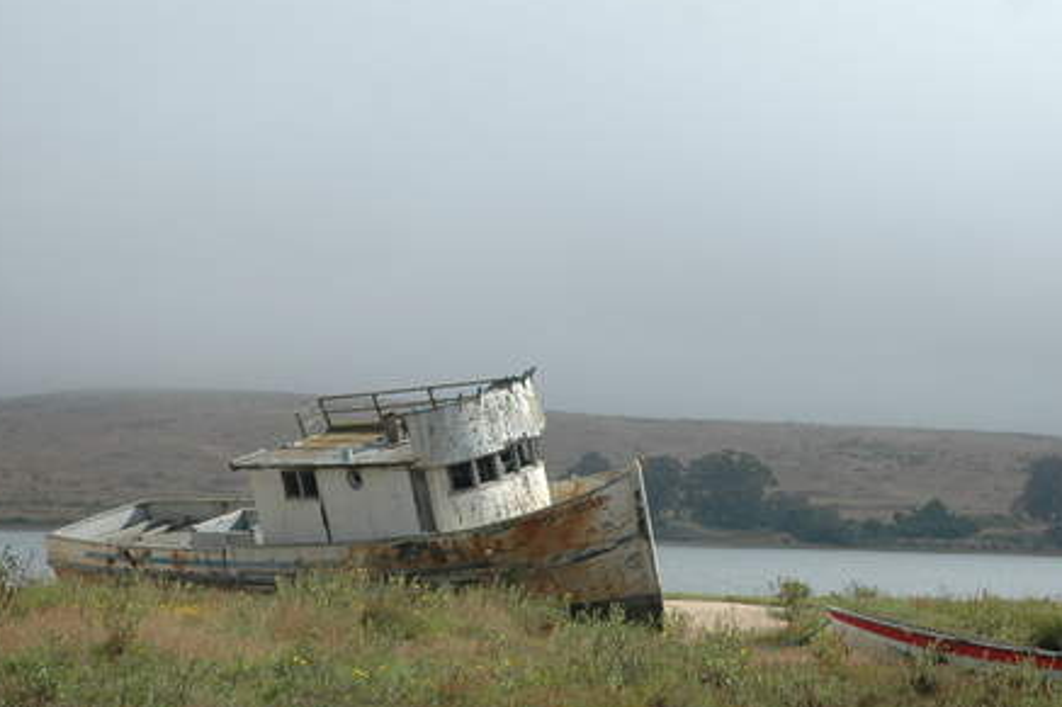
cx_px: 676
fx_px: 3155
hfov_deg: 19.1
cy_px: 258
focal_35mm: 107
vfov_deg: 12.8
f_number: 5.6
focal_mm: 48
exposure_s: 1/1000
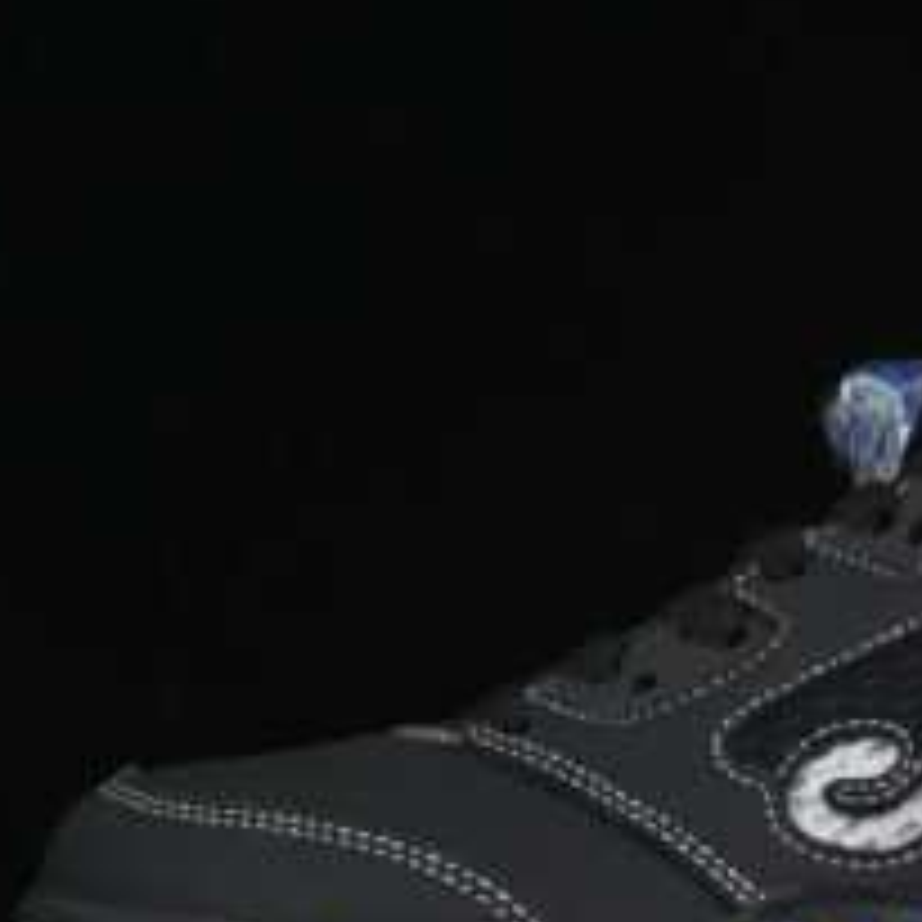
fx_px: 5635
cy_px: 576
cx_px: 926
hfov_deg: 9.3
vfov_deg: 9.3
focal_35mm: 187
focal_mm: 50
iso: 160
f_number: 6.3
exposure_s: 1/50
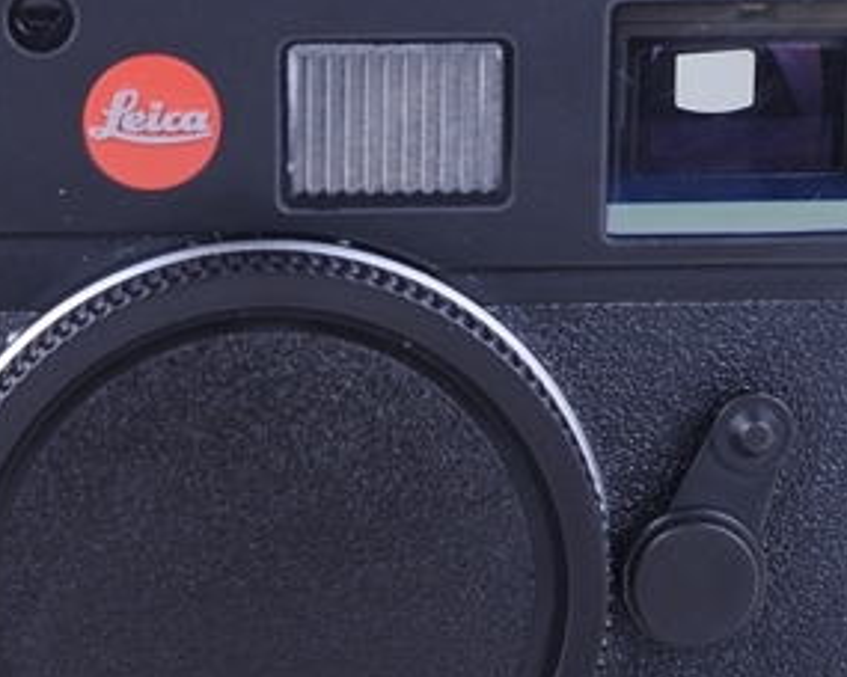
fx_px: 3710
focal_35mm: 148
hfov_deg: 12.9
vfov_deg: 10.4
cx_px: 80
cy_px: 355
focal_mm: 60
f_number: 13
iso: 200
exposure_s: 1/160
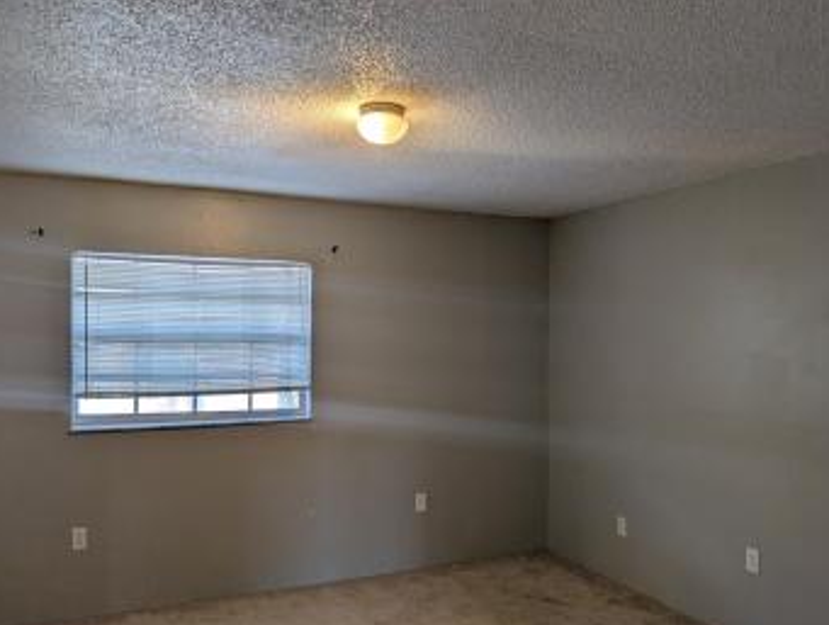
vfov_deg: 49.7
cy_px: 357
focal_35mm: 28
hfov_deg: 63.3
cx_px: 391
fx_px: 672
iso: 21
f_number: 1.68
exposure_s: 1/69.9
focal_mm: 6.9
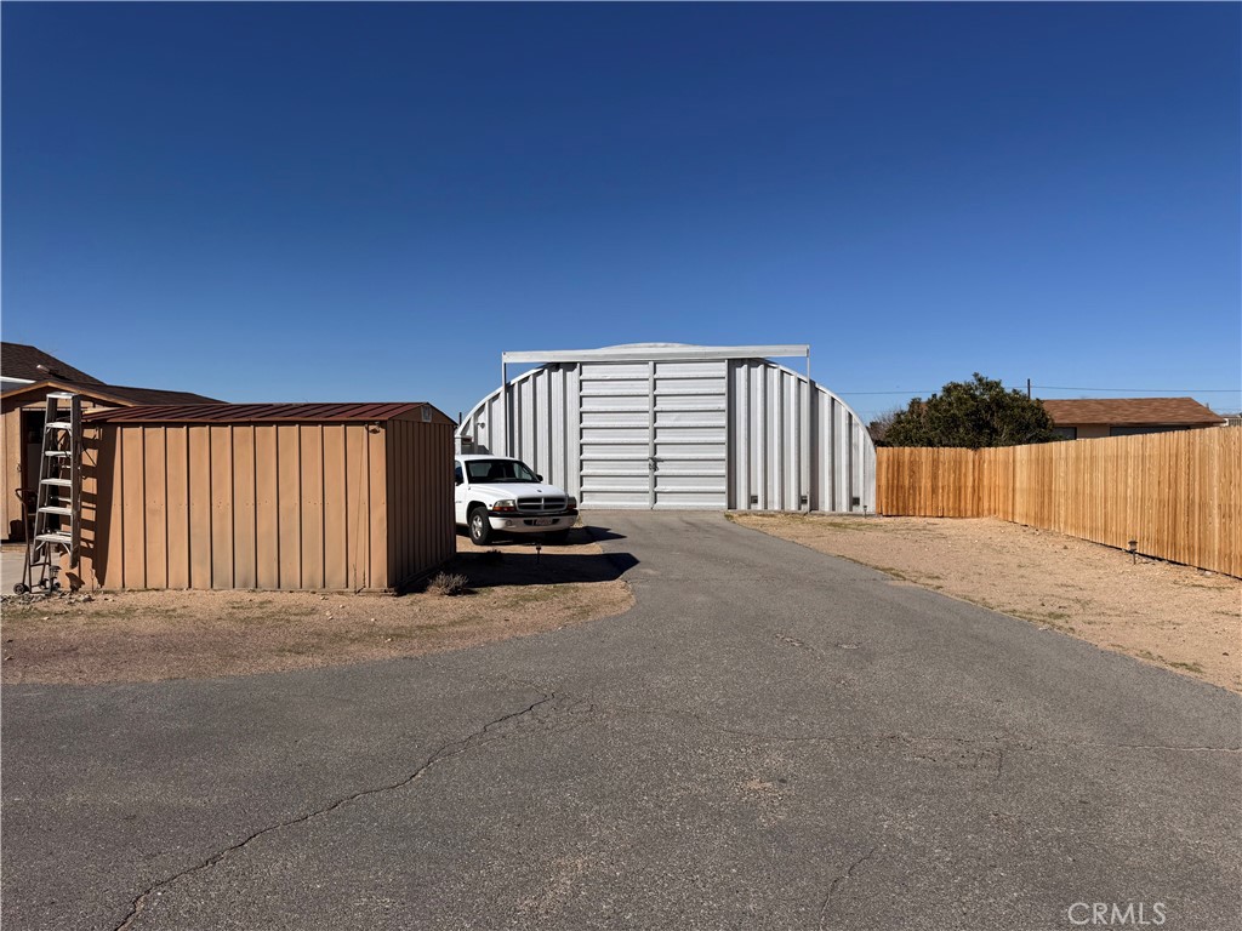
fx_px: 861
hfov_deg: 71.6
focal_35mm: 24
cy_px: 466
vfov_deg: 56.8
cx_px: 621
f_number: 1.78
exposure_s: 1/10417
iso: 80
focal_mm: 6.76
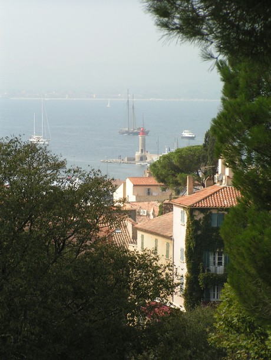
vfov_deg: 11.5
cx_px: 136
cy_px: 180
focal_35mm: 172
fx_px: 1795
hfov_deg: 8.6
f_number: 5.6
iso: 50
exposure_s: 1/320
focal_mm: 26.3
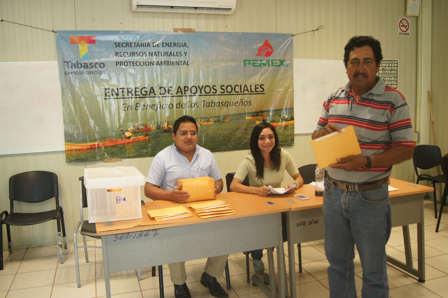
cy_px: 149
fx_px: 373
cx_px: 224
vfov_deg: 43.6
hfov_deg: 62.0
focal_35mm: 30
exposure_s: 1/80
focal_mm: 20
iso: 640
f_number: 4
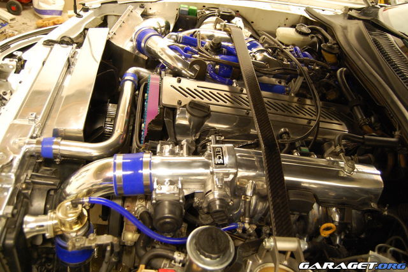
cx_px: 204
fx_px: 340
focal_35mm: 30
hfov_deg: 62.0
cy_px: 136
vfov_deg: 43.6
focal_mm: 20
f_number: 3.8
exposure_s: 1/15
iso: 800
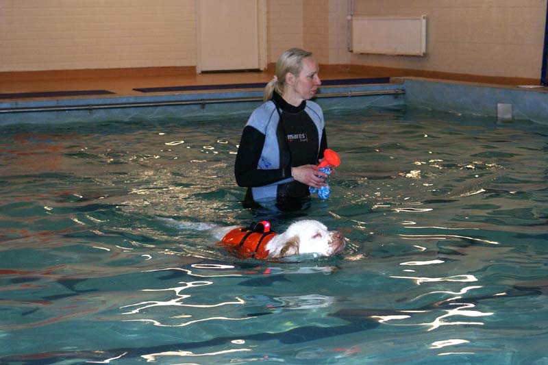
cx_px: 274
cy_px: 182
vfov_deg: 15.2
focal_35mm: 90
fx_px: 1370
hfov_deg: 22.6
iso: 400
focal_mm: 60
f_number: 5.6
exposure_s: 1/80
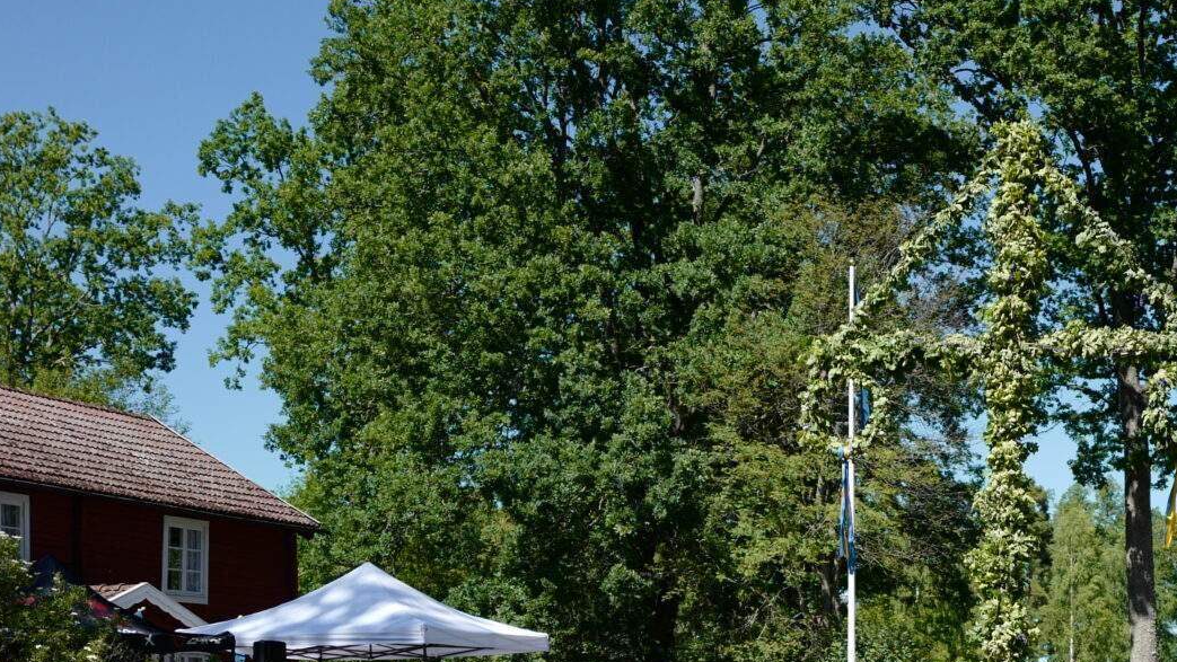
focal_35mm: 72
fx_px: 2247
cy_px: 755
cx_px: 932
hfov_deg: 28.7
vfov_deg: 16.2
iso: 100
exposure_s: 1/4000
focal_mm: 28
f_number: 1.7
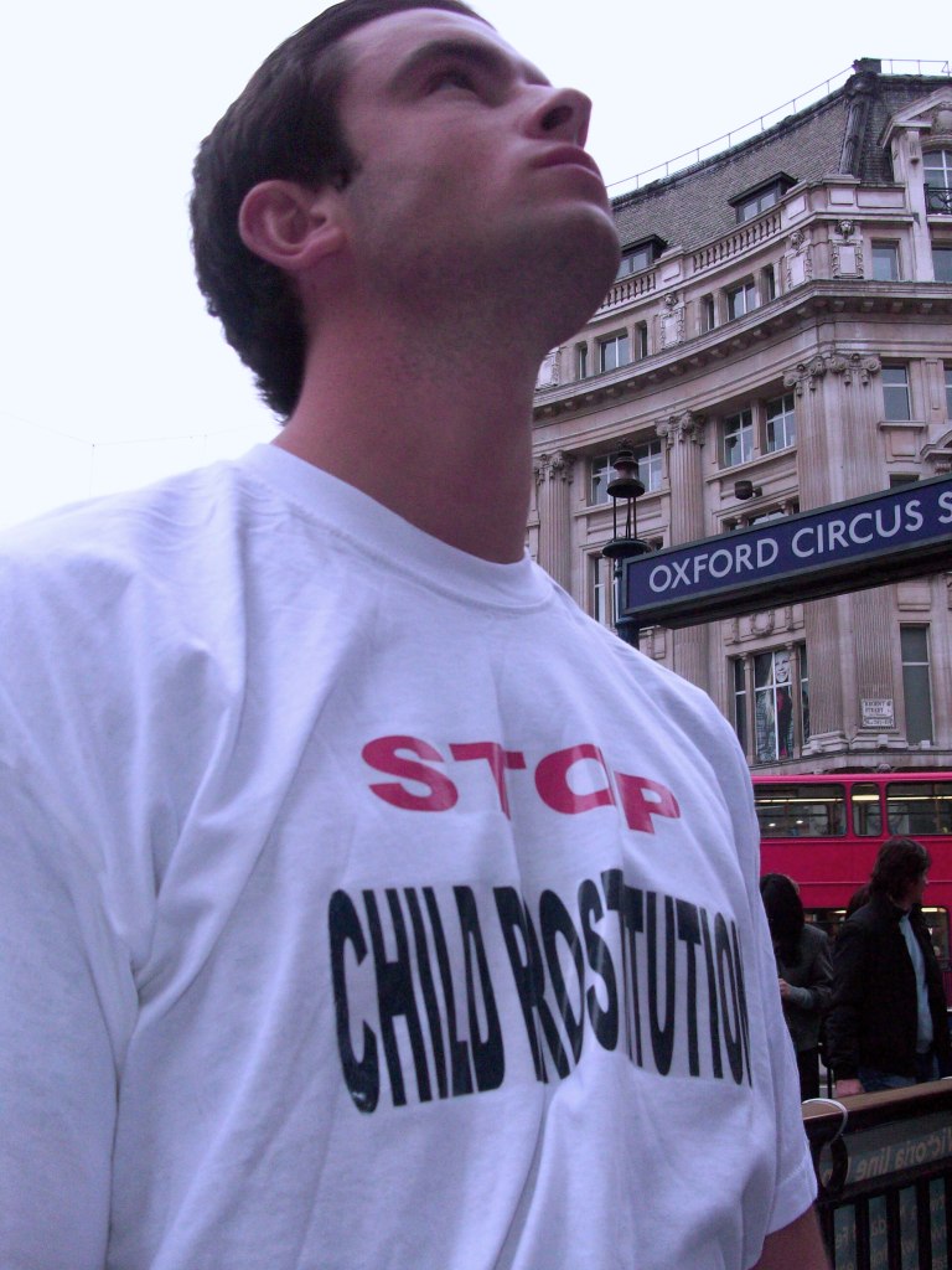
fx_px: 1247
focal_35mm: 34
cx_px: 476
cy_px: 635
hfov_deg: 41.8
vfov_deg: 54.0
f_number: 2.8
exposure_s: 1/131
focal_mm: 5.7
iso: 160
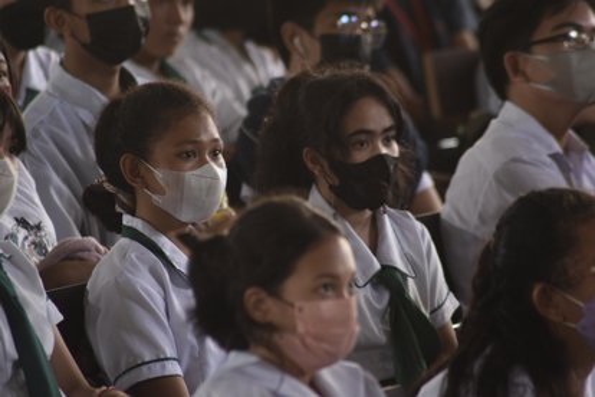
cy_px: 198
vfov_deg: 3.1
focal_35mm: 450
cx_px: 298
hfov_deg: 4.6
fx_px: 7437
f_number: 5.6
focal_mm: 300
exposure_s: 1/60
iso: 1000
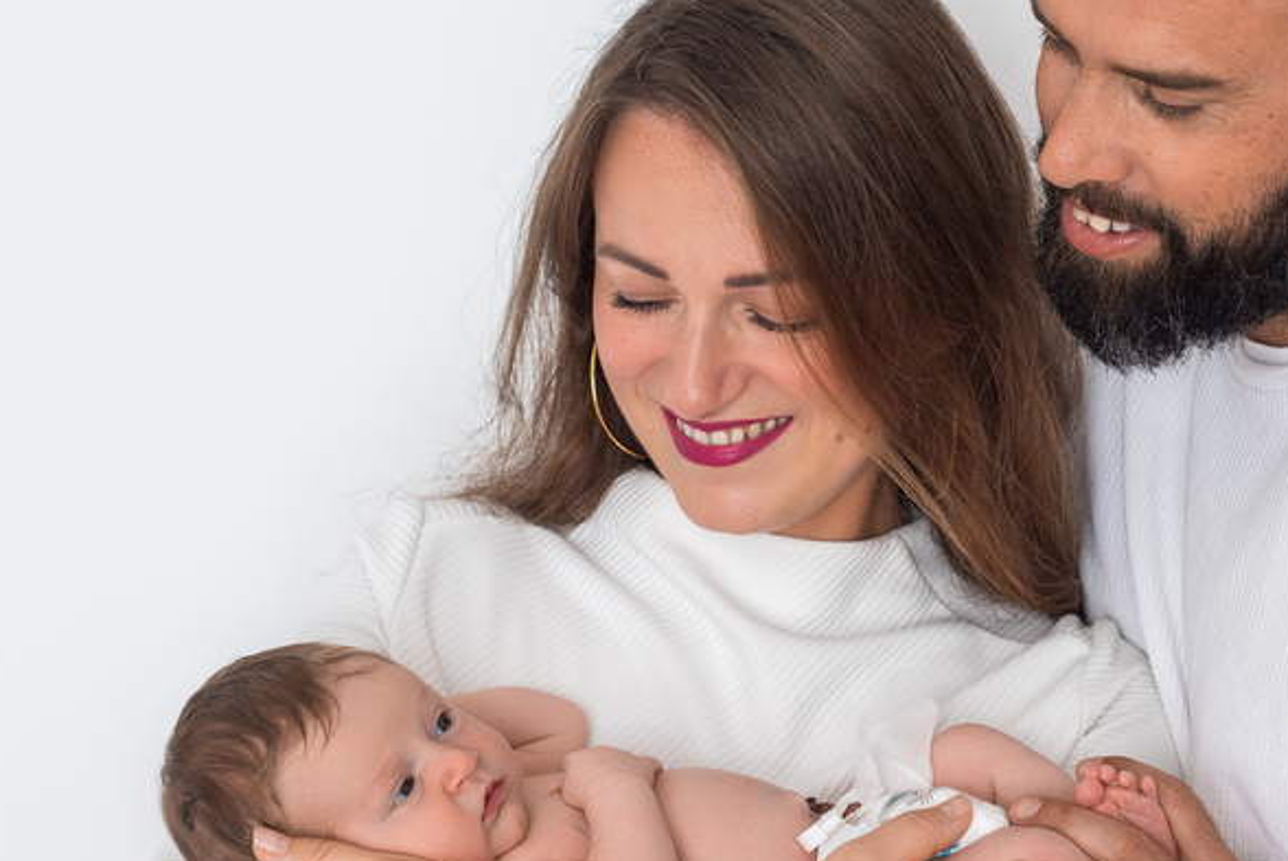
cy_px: 437
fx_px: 3652
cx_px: 1196
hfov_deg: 19.6
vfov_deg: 13.4
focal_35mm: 102
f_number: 6.3
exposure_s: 1/250
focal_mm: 50
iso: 100
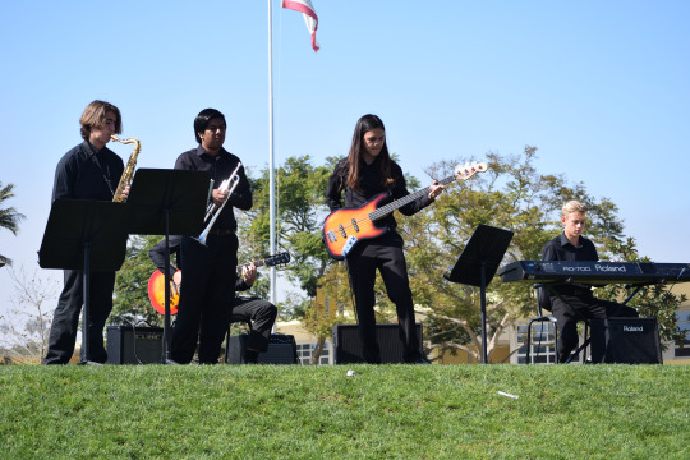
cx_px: 345
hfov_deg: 24.6
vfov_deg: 16.6
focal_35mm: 82
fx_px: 1581
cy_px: 230
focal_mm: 55
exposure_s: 1/1600
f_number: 5.6
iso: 400
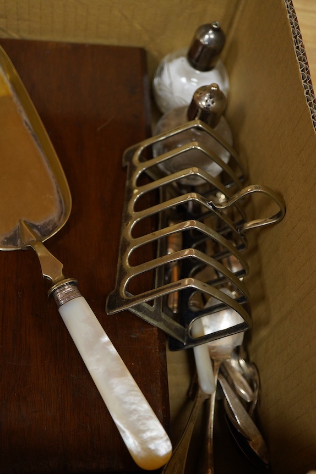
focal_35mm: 47
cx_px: 162
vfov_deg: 41.9
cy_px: 247
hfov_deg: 28.6
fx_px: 619
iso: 1250
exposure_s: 1/125
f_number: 3.5
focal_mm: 30
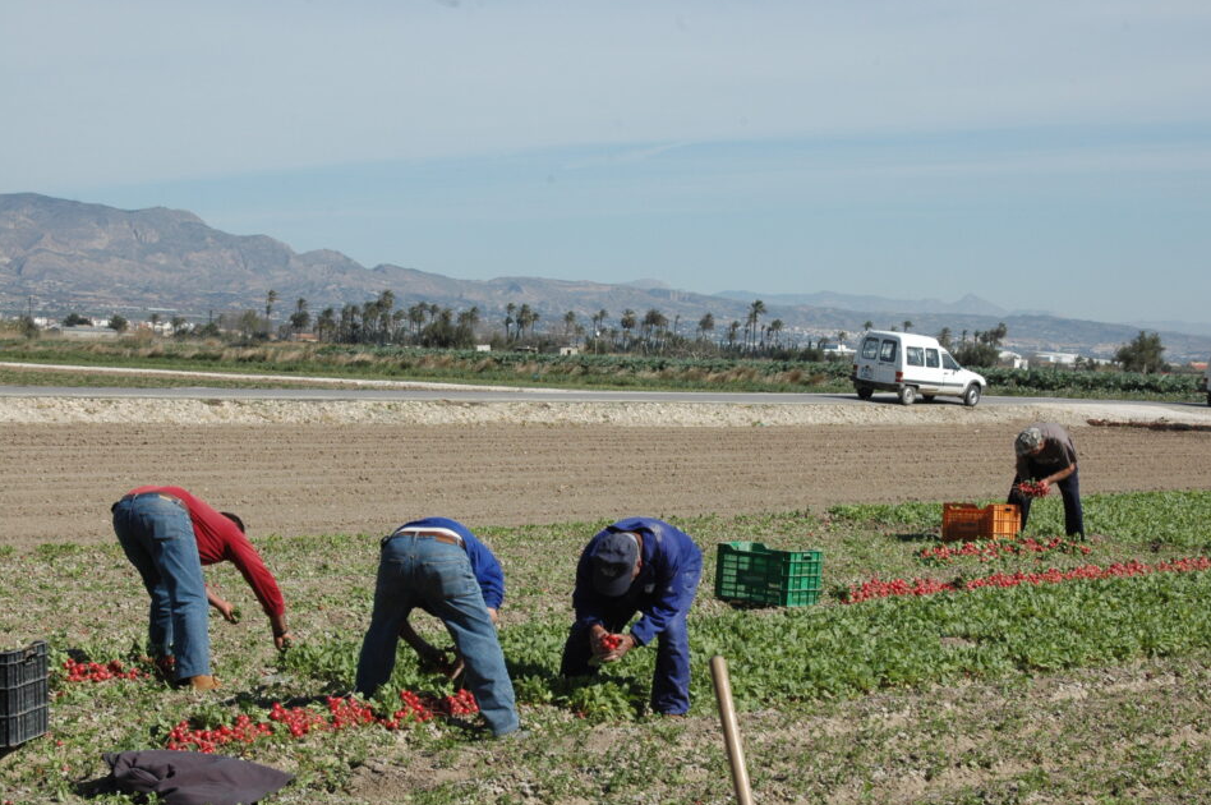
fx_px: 2655
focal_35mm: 79
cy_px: 401
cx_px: 609
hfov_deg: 25.7
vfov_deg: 17.2
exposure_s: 1/640
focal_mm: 52
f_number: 13
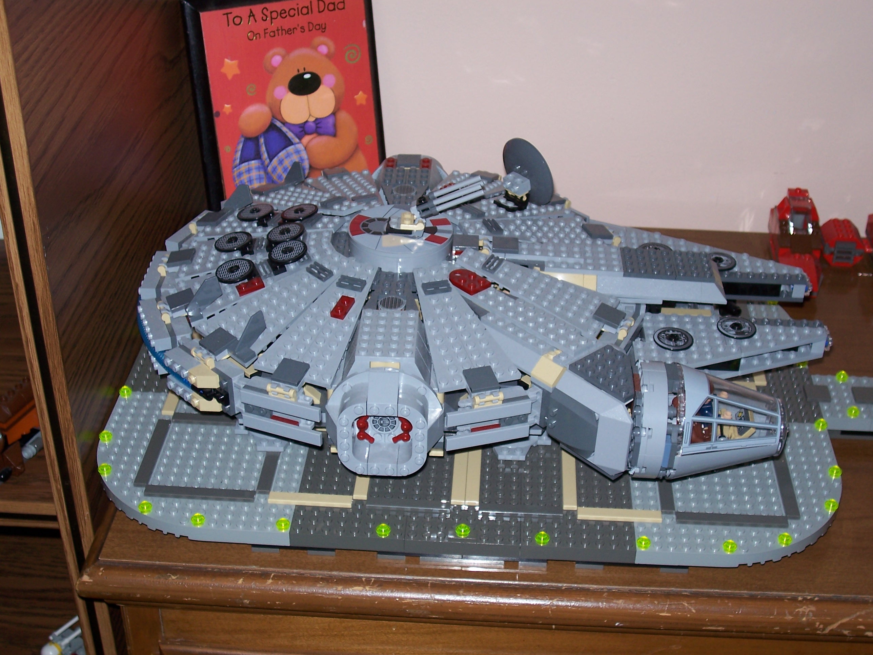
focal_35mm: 53
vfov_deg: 27.5
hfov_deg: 36.2
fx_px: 1337
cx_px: 436
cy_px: 328
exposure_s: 1/60
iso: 80
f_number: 3.4
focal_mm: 8.6
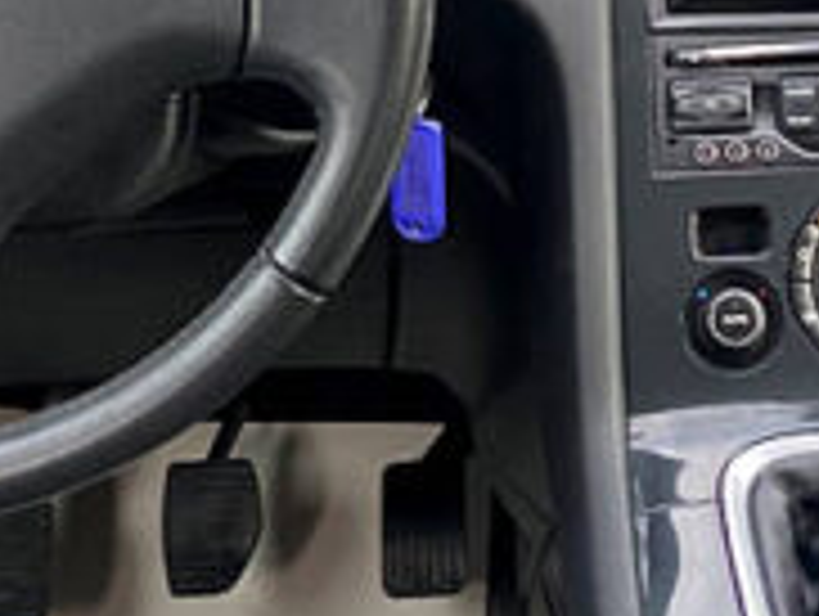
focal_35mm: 114
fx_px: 2701
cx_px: 747
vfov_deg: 12.8
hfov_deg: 17.0
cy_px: -63
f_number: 1.8
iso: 32
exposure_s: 1/130
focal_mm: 4.25
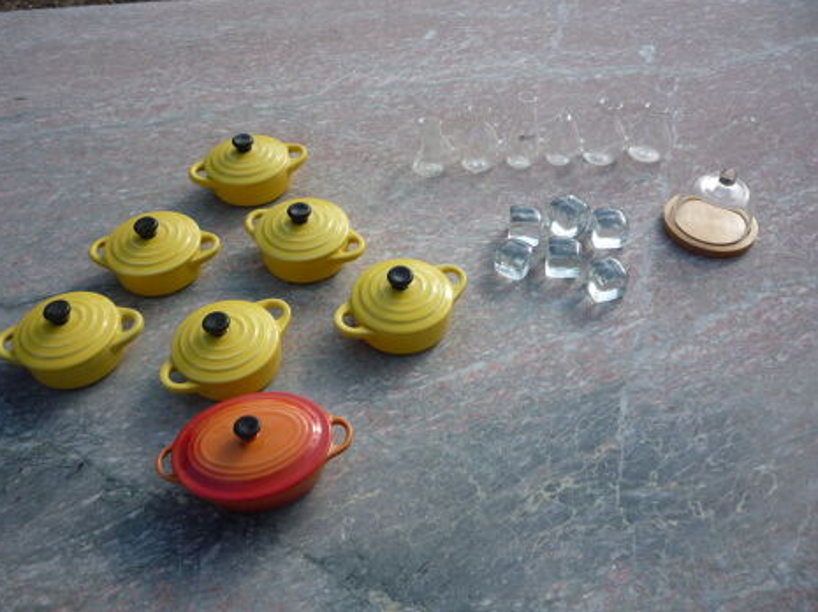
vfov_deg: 45.4
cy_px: 311
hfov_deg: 58.4
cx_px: 398
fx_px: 732
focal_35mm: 31
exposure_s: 1/400
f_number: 4
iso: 100
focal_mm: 5.2
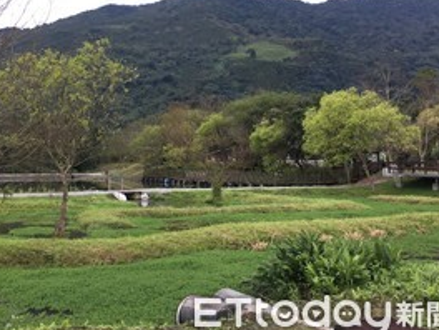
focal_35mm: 44
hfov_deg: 42.6
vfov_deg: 32.5
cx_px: 165
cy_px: 97
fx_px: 558
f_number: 2.2
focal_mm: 4.15
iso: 25
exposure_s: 1/120
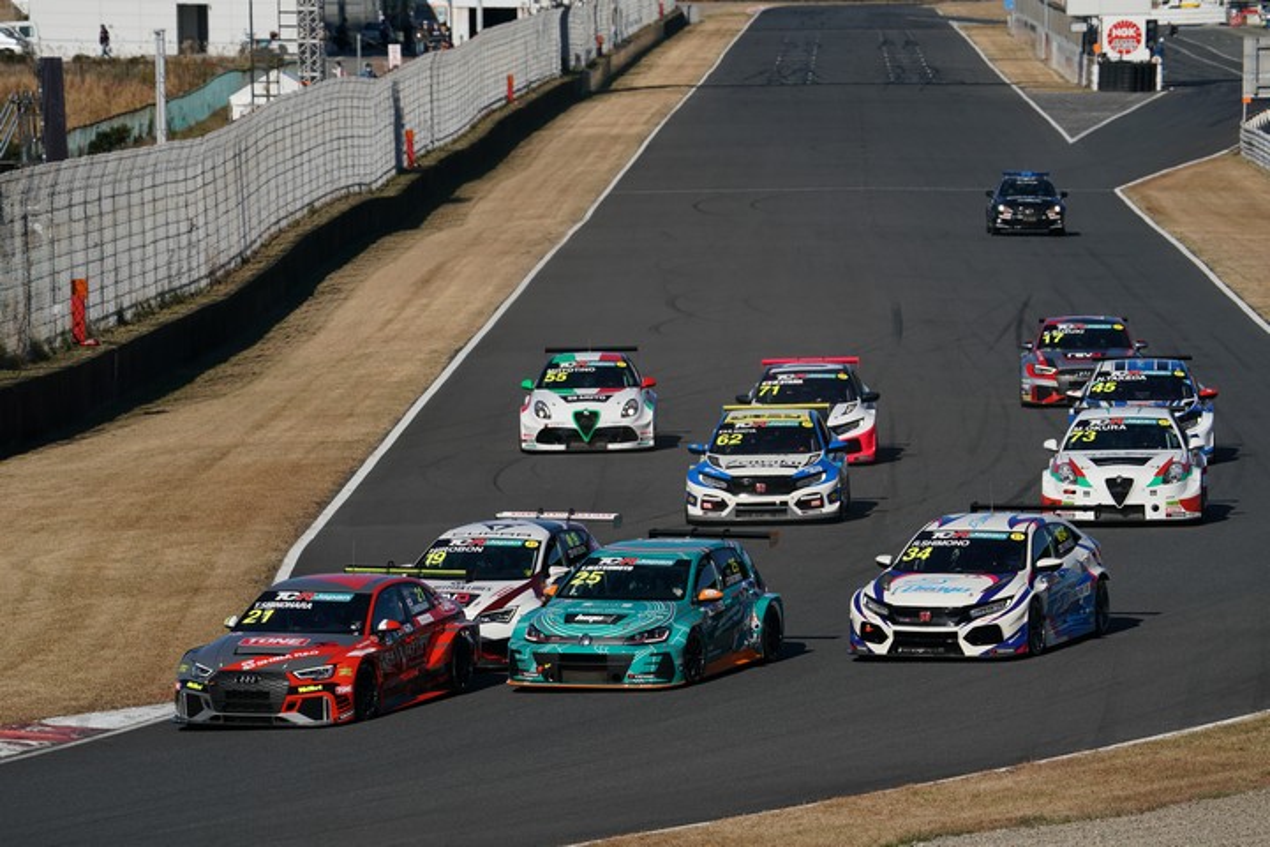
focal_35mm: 335
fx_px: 11817
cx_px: 635
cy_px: 424
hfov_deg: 6.2
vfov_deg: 4.1
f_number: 10
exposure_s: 1/800
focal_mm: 335
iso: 200
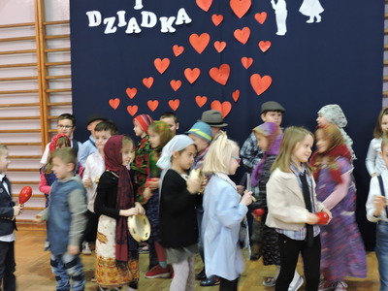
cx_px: 194
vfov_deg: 26.6
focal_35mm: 55
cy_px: 146
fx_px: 616
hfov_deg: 34.9
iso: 560
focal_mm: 9.8
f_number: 3.7
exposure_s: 1/15
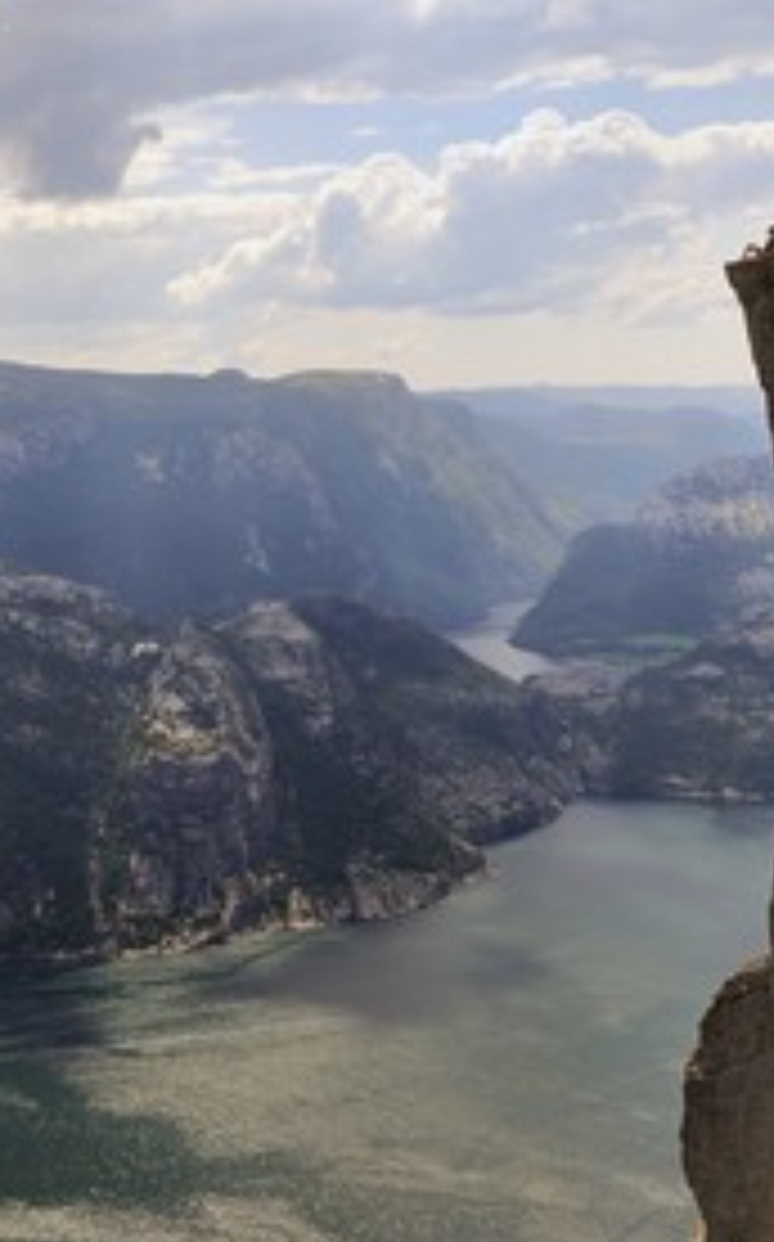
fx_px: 1522
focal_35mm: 45
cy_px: 626
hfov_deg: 26.6
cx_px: -45
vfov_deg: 44.4
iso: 200
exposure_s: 1/160
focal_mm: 29
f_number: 13
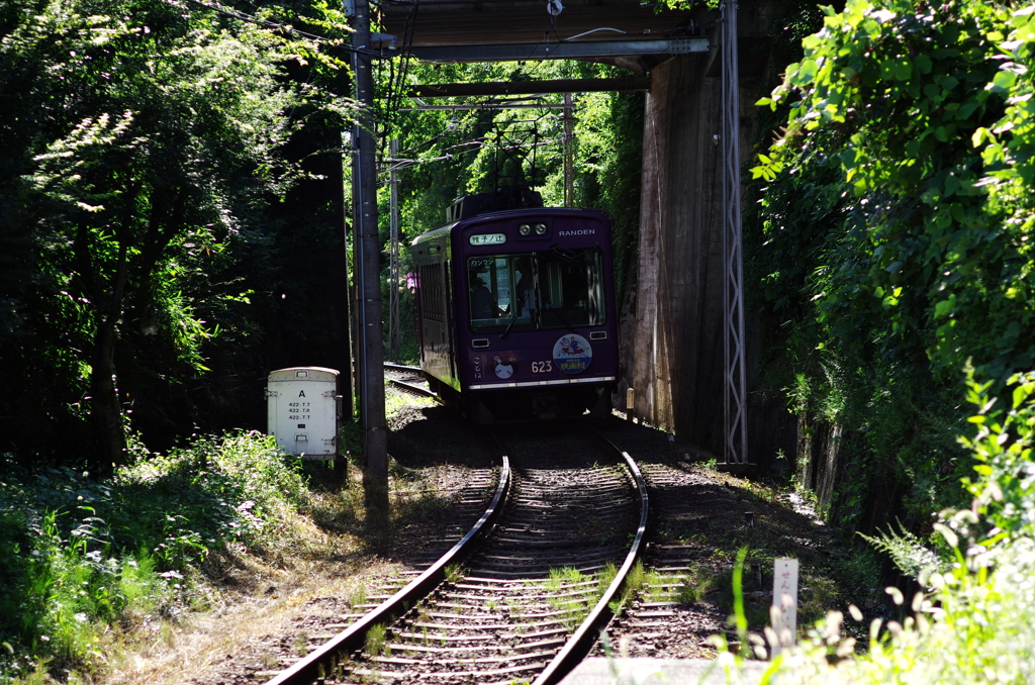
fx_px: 3012
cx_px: 518
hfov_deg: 19.5
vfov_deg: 13.0
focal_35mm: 105
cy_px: 342
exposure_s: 1/320
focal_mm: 70
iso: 100
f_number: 3.2
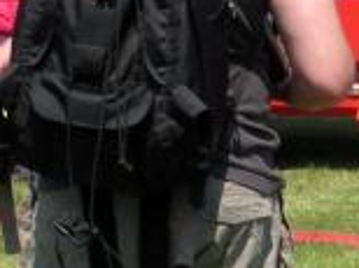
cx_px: 632
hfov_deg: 4.6
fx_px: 4401
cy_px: 270
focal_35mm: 425
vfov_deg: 3.5
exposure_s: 1/102
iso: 50
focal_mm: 17.1
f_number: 8.2
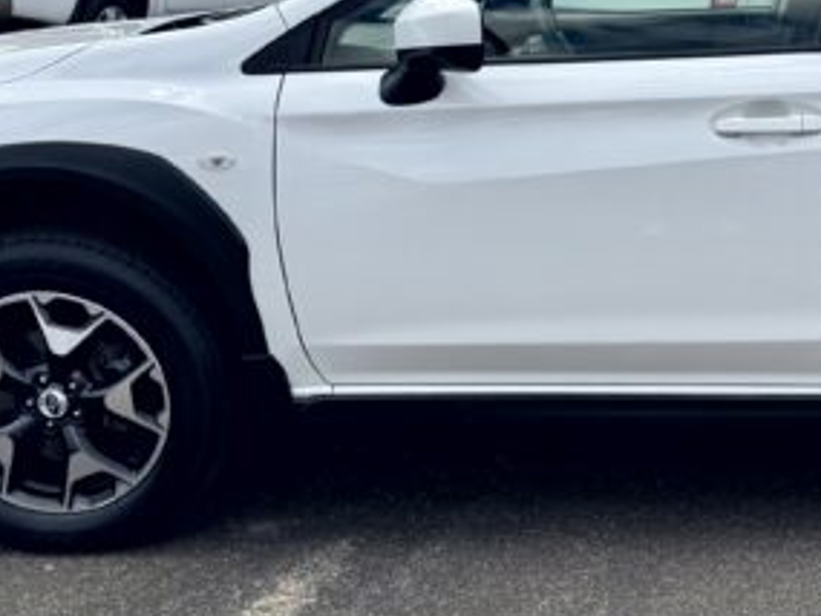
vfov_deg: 21.9
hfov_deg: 28.0
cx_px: 720
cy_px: 269
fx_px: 1590
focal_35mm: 67
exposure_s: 1/2959
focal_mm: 6.76
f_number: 1.78
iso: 80
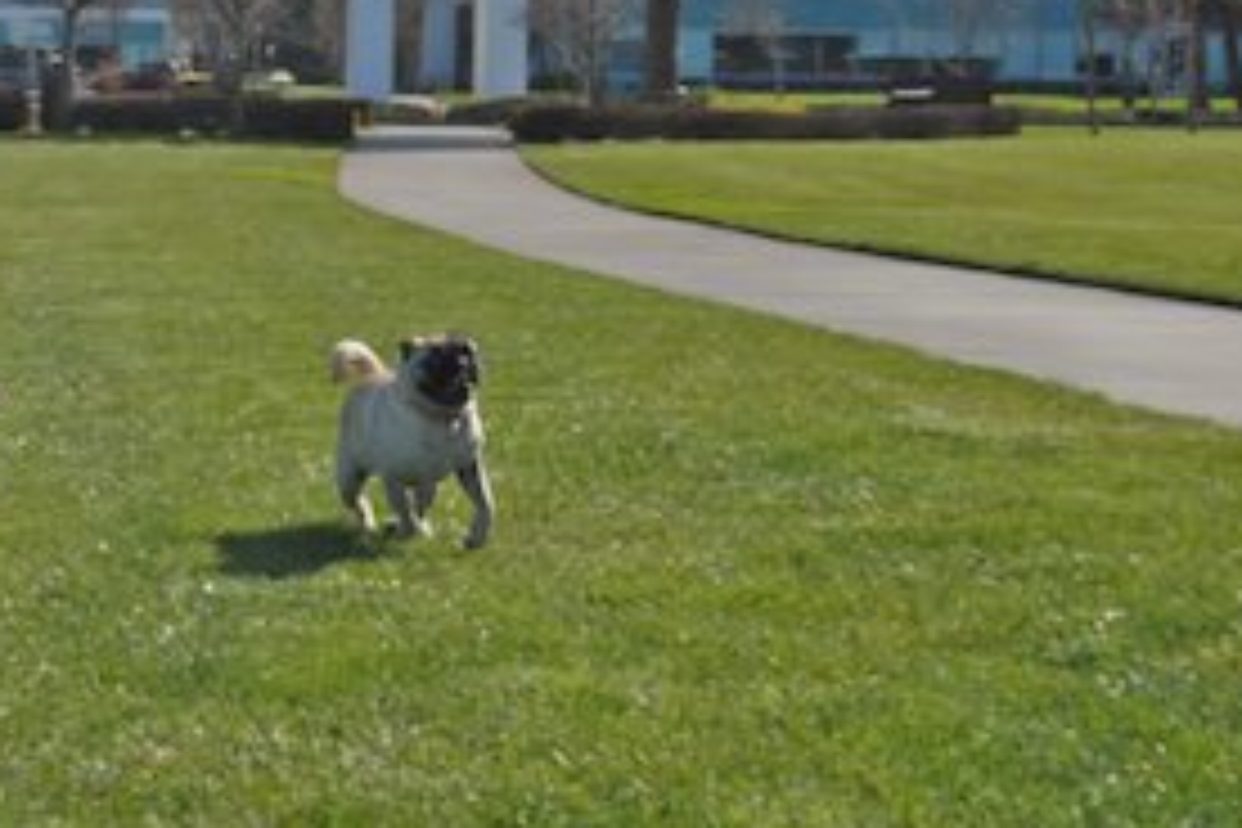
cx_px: 130
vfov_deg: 13.9
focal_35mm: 98
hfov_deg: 20.4
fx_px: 3381
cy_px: 148
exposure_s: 1/250
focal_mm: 36
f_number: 8
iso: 100
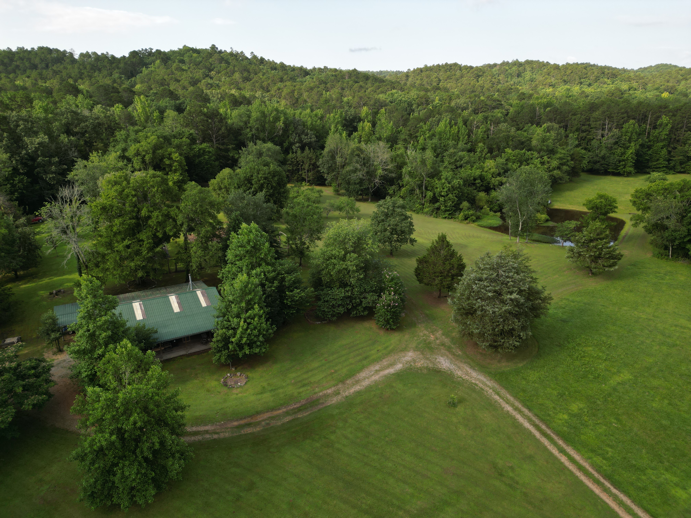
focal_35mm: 24
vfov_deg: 56.8
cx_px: 346
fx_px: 479
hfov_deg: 71.6
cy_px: 259
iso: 100
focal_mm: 6.72
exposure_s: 1/1000
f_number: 1.7
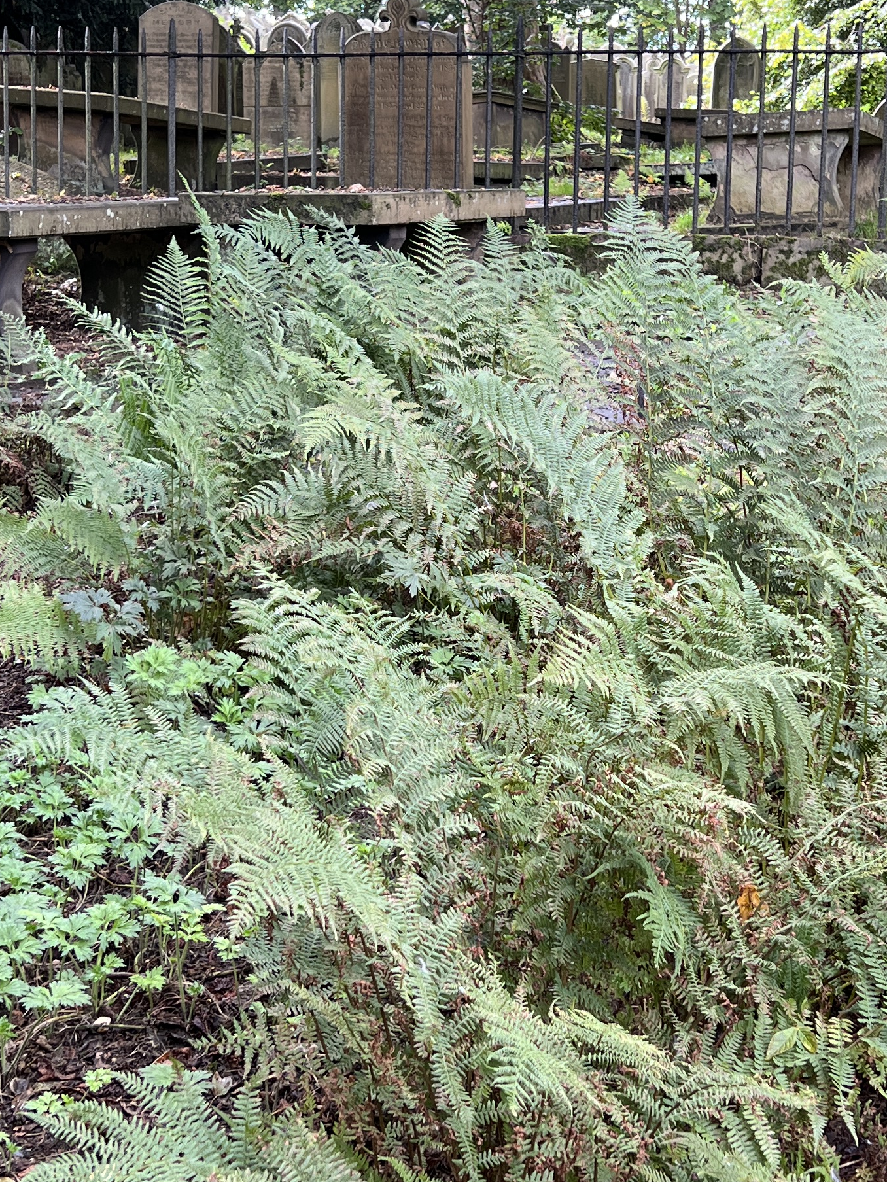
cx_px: 509
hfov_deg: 25.2
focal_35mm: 58
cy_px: 549
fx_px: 1981
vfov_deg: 33.2
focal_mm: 5.7
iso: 50
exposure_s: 1/164
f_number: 1.5
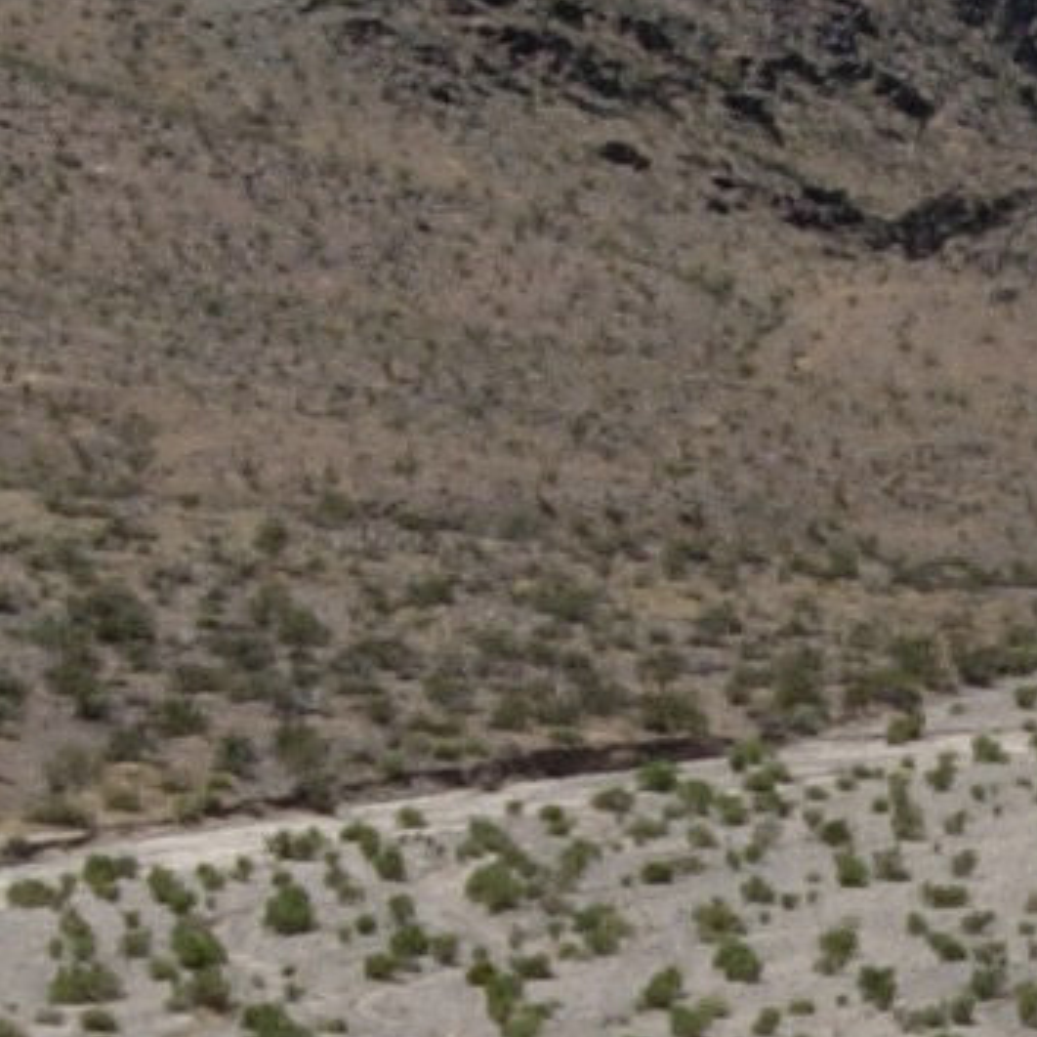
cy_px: 1031
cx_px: 1028
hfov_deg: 7.1
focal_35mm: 246
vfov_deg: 7.1
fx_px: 8338
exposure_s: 1/939
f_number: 4.8
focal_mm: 7.8
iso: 64
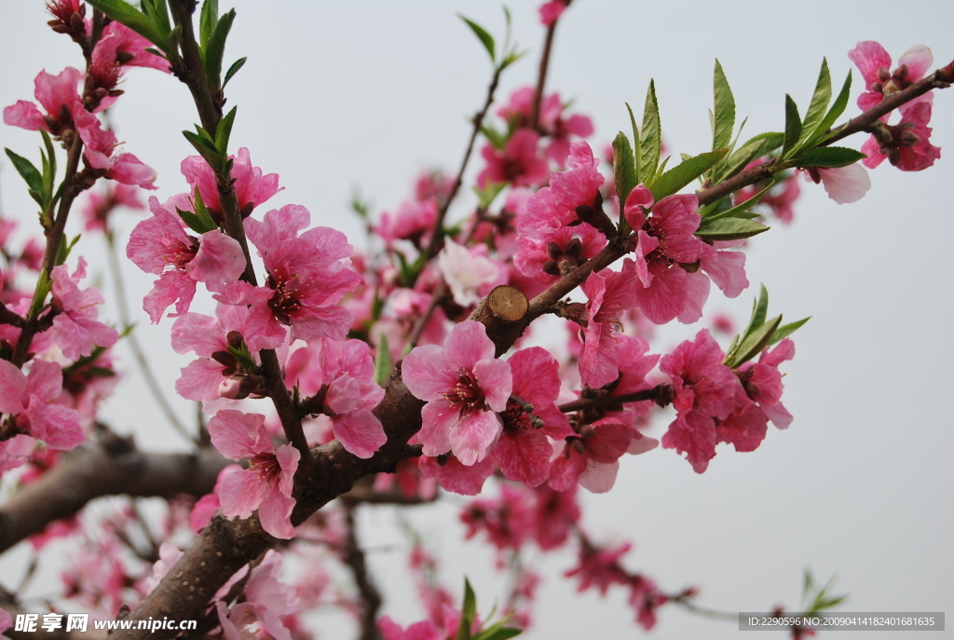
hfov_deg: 24.6
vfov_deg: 16.6
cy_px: 320
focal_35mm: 82
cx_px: 477
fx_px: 2190
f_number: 8
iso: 100
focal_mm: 55
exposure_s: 1/250
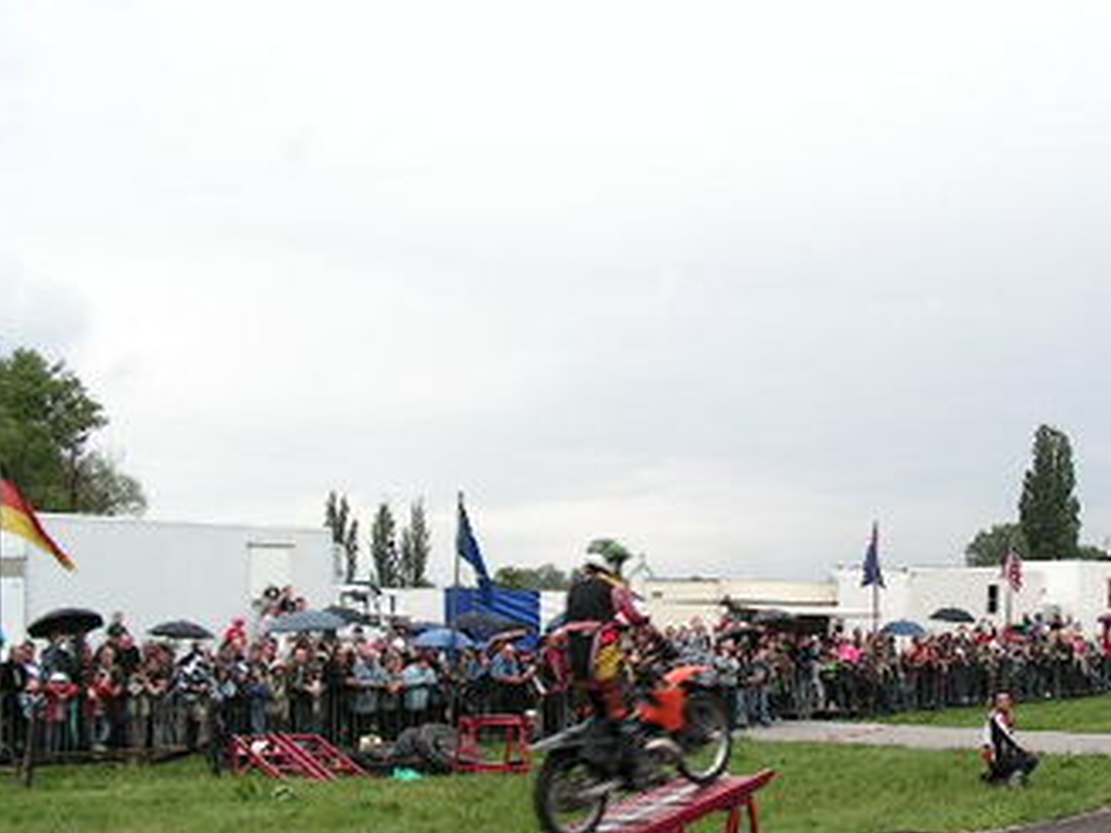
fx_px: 1765
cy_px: 518
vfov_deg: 26.5
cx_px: 710
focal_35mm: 55
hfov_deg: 34.7
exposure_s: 1/200
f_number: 3.2
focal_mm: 6
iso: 64
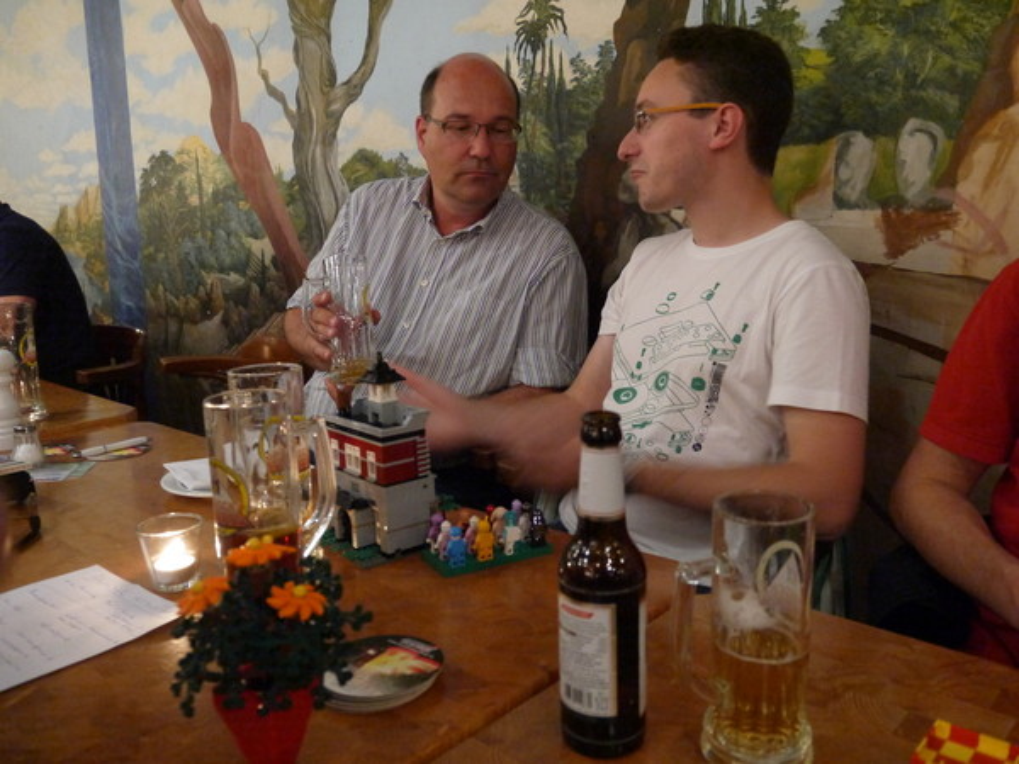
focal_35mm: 32
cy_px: 382
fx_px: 942
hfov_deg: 56.8
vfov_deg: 44.2
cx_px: 510
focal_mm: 16
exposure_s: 1/8
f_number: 3.9
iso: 1600
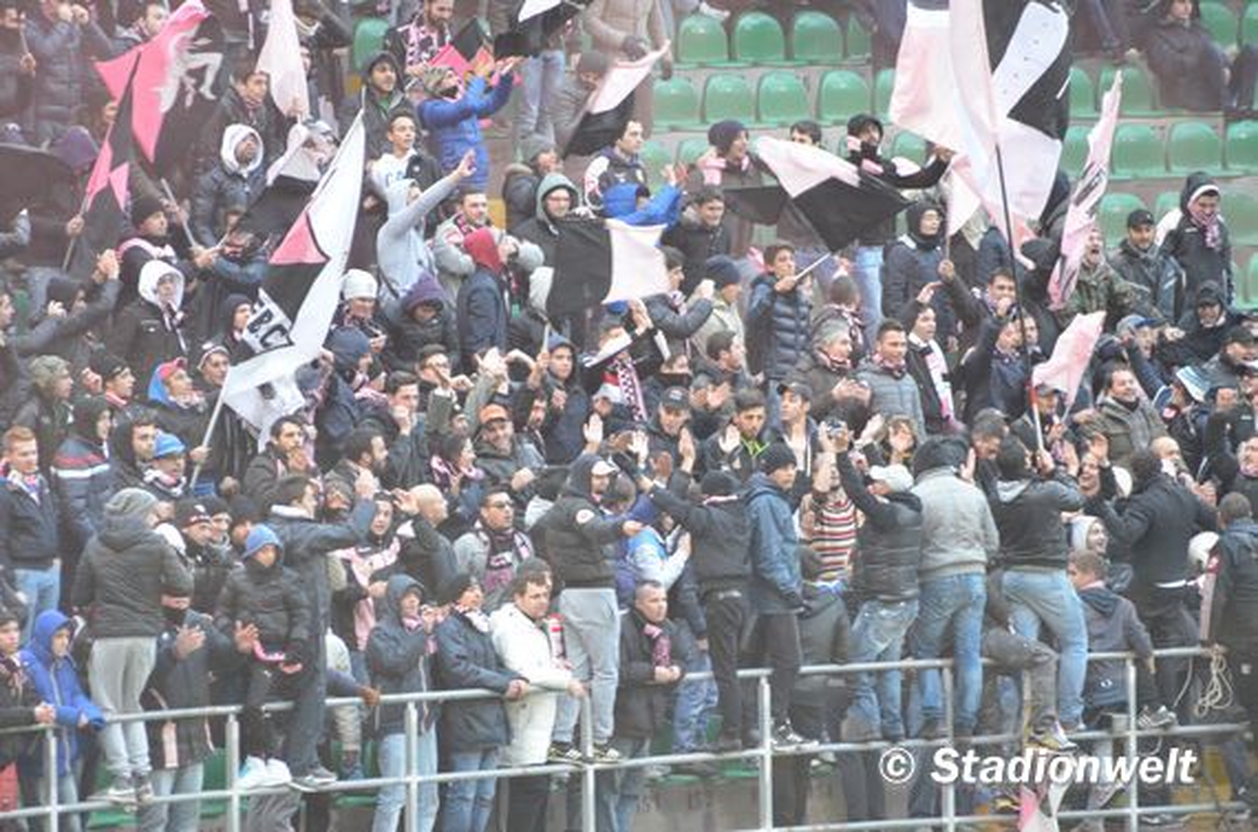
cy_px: 416
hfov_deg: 4.6
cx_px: 629
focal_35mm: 450
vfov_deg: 3.0
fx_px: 15686
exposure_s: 1/200
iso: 3200
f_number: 5.6
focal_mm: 300
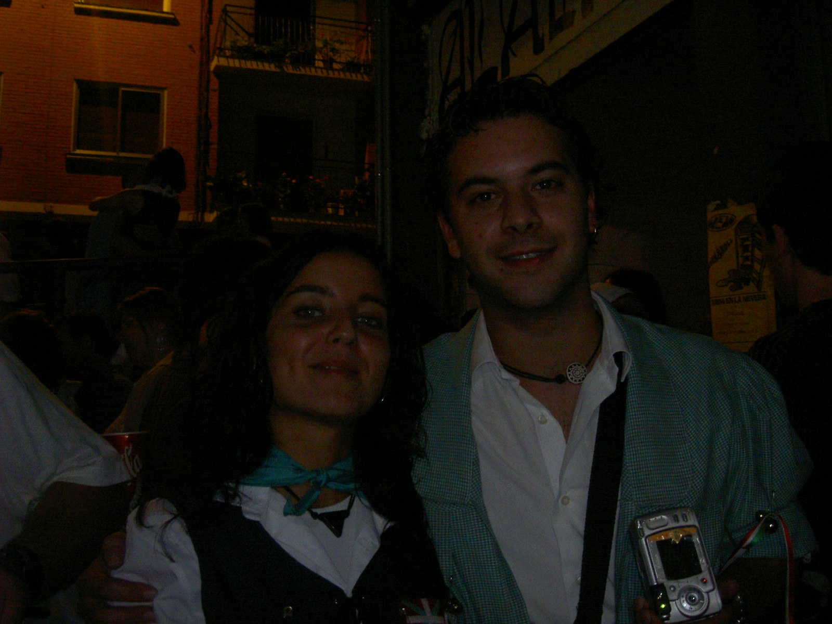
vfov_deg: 36.8
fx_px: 937
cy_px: 312
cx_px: 416
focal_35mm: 39
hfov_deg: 47.9
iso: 100
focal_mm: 8
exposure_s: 1/59.5
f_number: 2.8
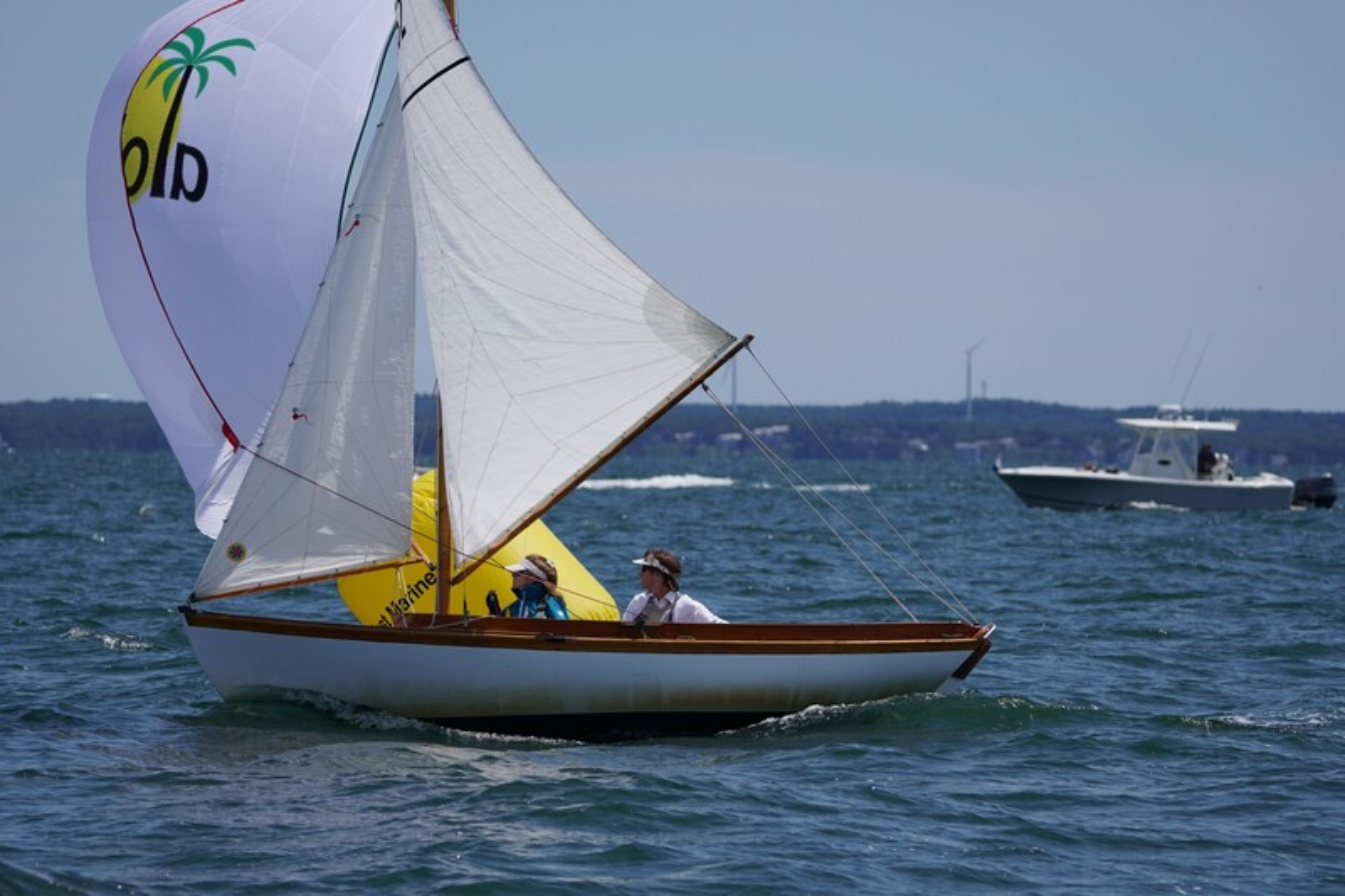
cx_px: 672
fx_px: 8404
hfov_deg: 9.2
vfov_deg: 6.1
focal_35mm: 225
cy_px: 448
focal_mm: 150
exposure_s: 1/1600
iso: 125
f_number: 5
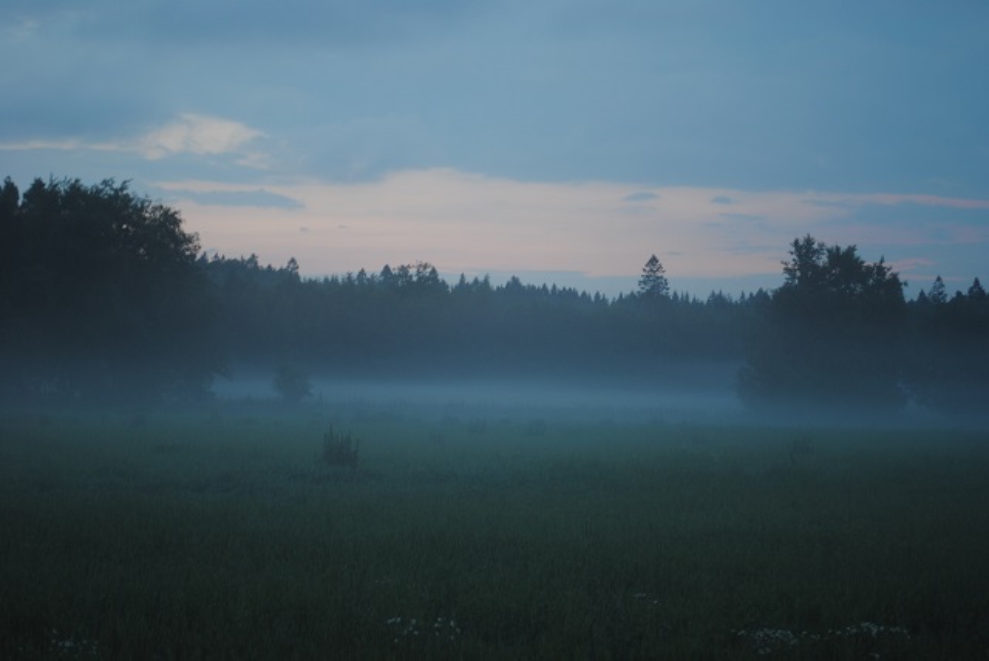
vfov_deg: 16.6
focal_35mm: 82
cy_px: 330
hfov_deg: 24.6
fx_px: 2268
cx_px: 494
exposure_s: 1/4
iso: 100
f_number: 5.6
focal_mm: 55
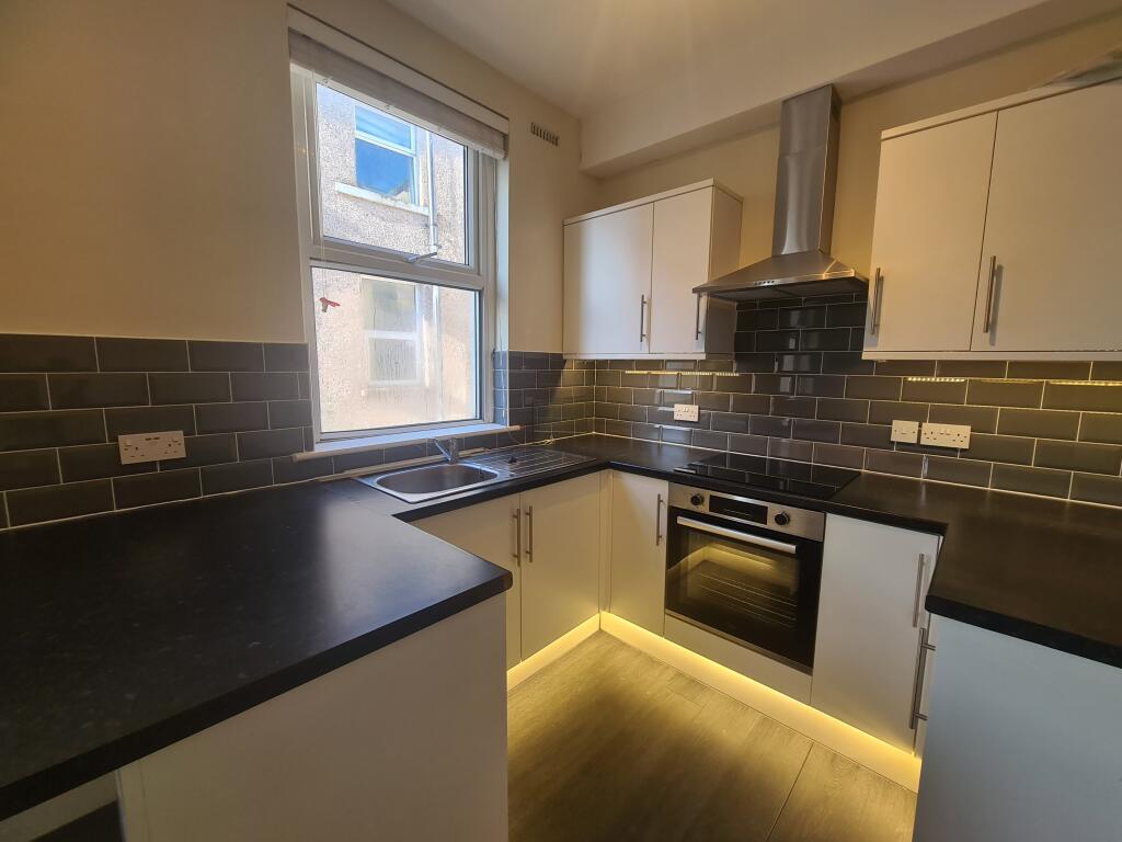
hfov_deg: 106.2
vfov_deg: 89.9
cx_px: 561
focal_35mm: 13
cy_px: 421
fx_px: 421
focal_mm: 2.2
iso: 80
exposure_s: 1/100
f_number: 2.2
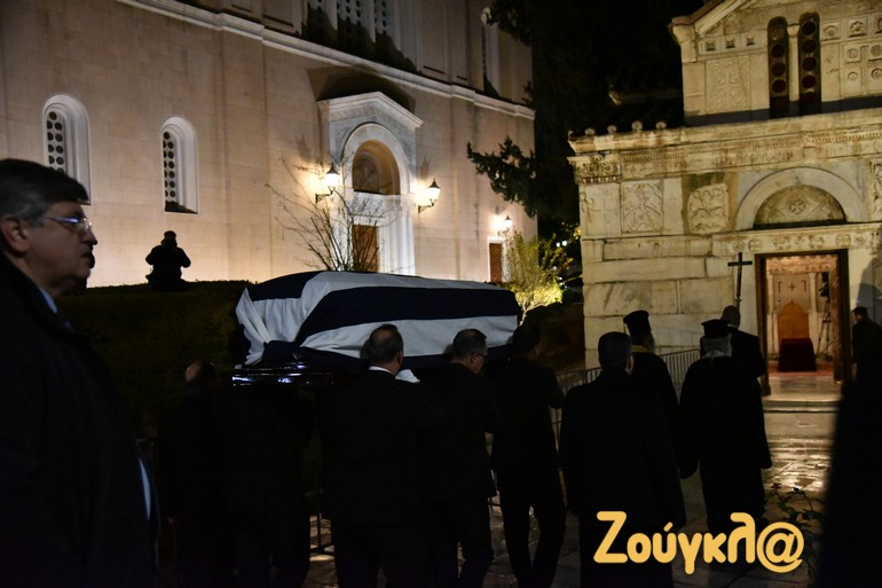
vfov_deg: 35.0
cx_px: 441
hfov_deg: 50.7
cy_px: 294
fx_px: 931
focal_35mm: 38
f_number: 4
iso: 10000
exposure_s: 1/160
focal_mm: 38
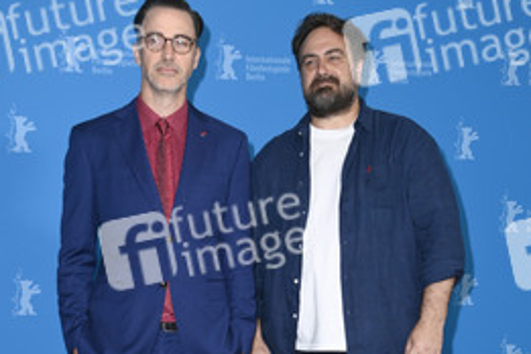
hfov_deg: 29.2
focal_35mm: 69
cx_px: 262
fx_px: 1018
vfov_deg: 19.2
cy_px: 344
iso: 1000
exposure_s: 1/250
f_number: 5.6
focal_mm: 45
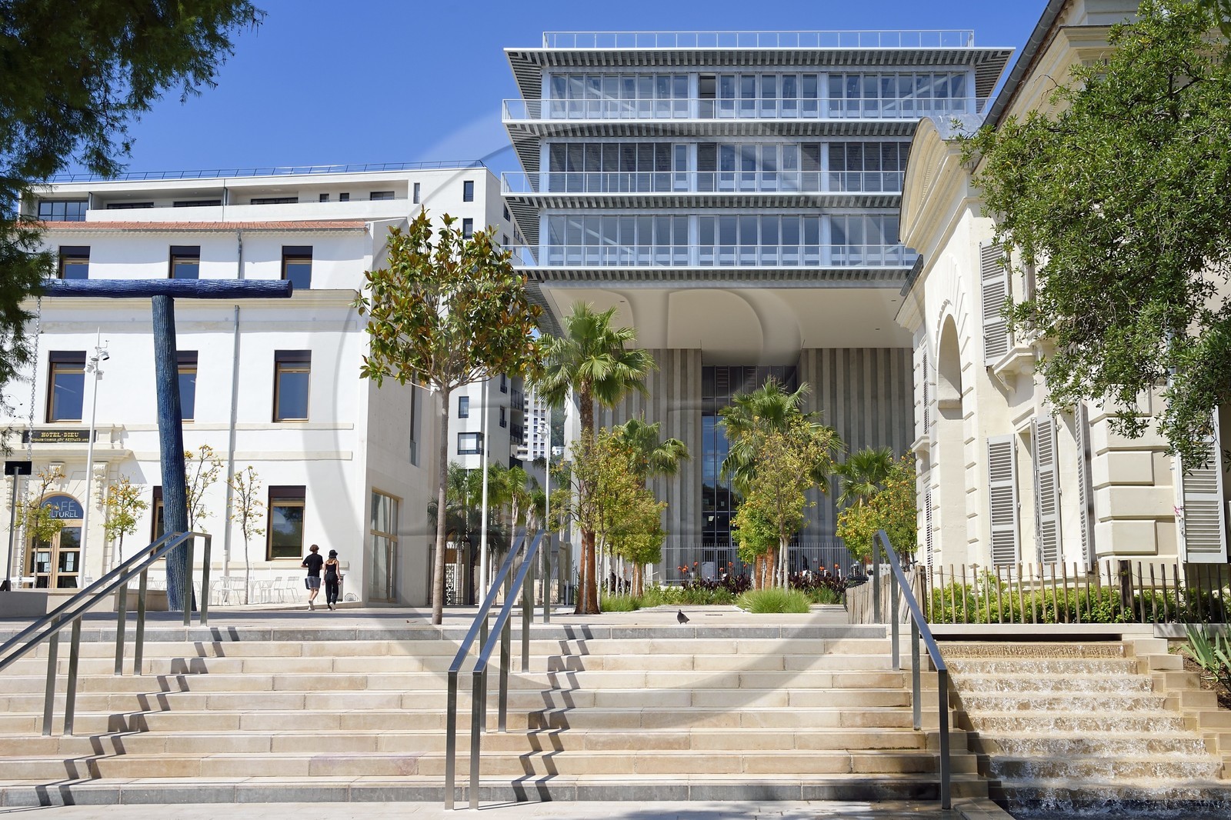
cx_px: 616
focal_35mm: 36
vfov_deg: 36.9
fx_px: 1231
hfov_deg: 53.1
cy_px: 410
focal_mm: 36
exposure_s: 1/500
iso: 200
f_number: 11
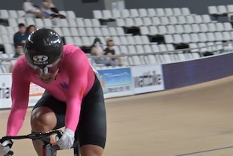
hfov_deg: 8.4
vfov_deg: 5.6
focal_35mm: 244
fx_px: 1581
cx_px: 33
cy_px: 161
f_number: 7.1
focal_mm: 95
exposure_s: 1/400
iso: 1800
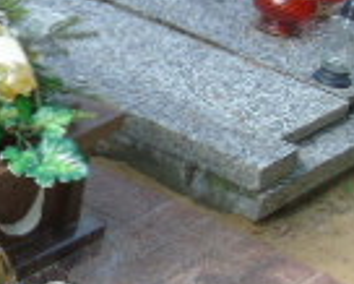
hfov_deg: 14.5
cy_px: 89
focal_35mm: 115
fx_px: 1206
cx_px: -302
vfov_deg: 13.4
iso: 80
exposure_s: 1/125
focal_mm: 4.4
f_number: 3.4
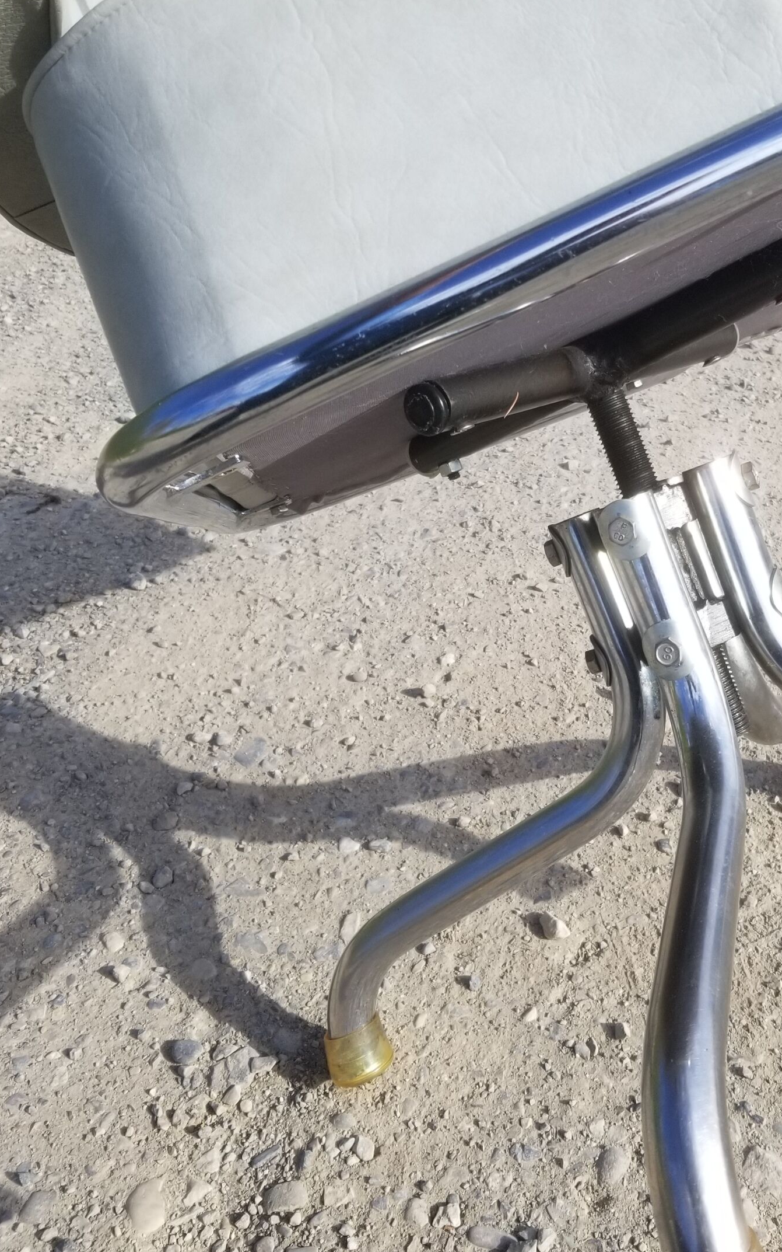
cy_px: 625
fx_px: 1261
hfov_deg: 33.9
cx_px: 557
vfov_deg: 52.7
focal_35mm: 37
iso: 50
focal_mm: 4.25
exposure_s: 1/1708
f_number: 1.7
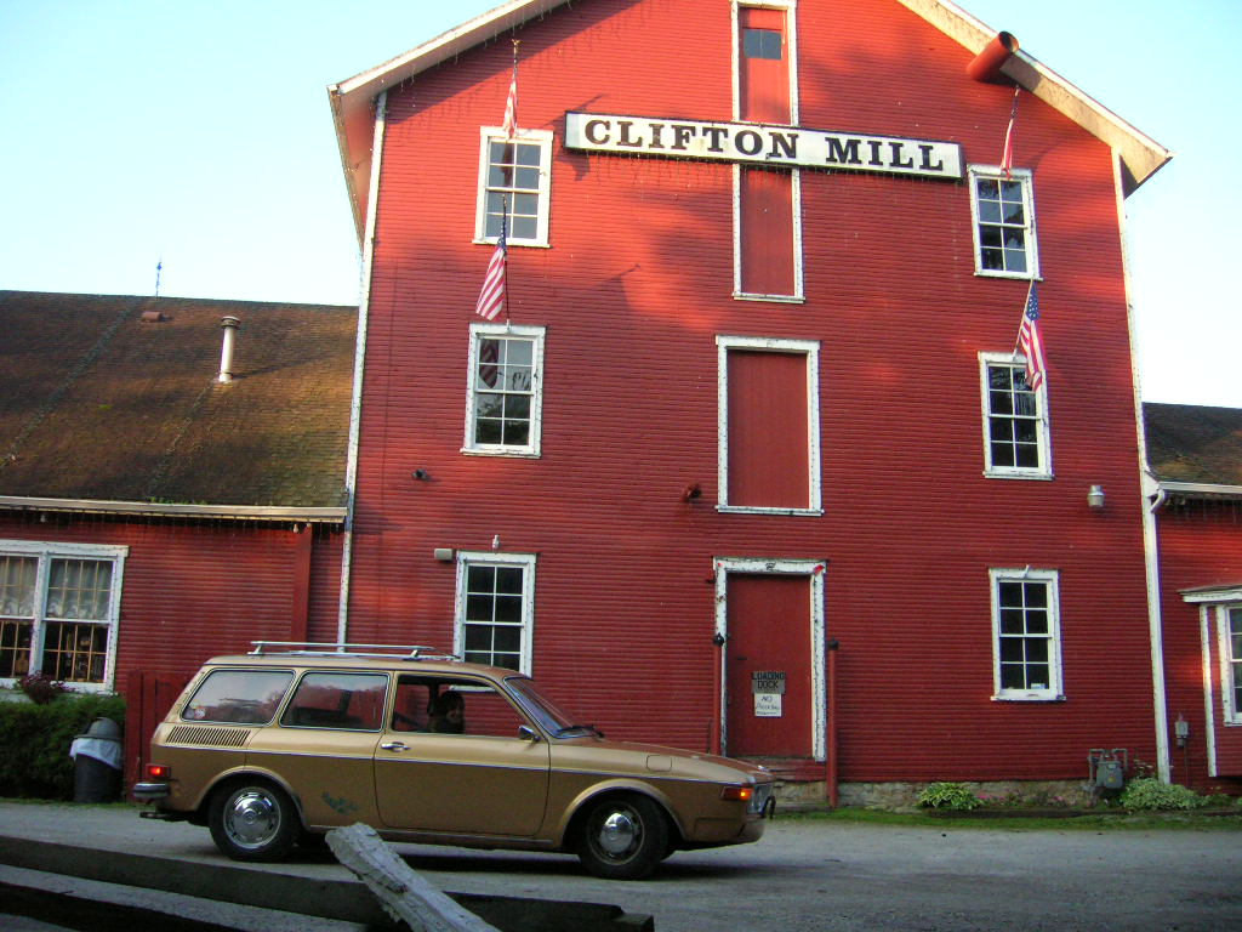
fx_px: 1220
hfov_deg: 54.0
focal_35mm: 34
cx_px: 621
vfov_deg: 41.8
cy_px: 466
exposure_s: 1/312
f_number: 2.9
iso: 200
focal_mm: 5.7
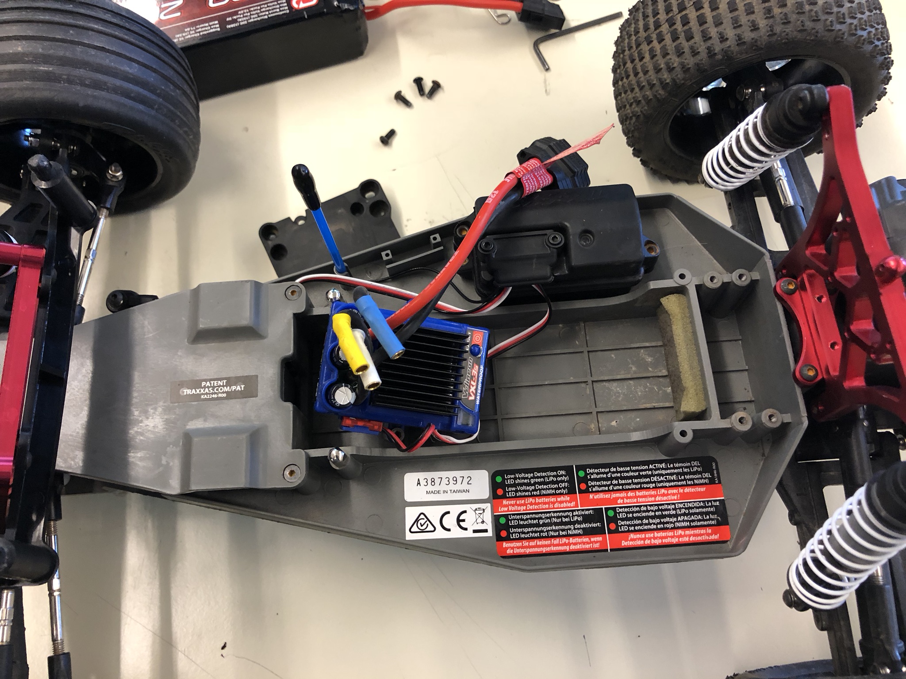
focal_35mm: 28
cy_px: 340
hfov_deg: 63.4
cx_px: 453
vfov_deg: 49.7
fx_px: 733
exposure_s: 1/15
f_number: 1.8
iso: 64
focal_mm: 4
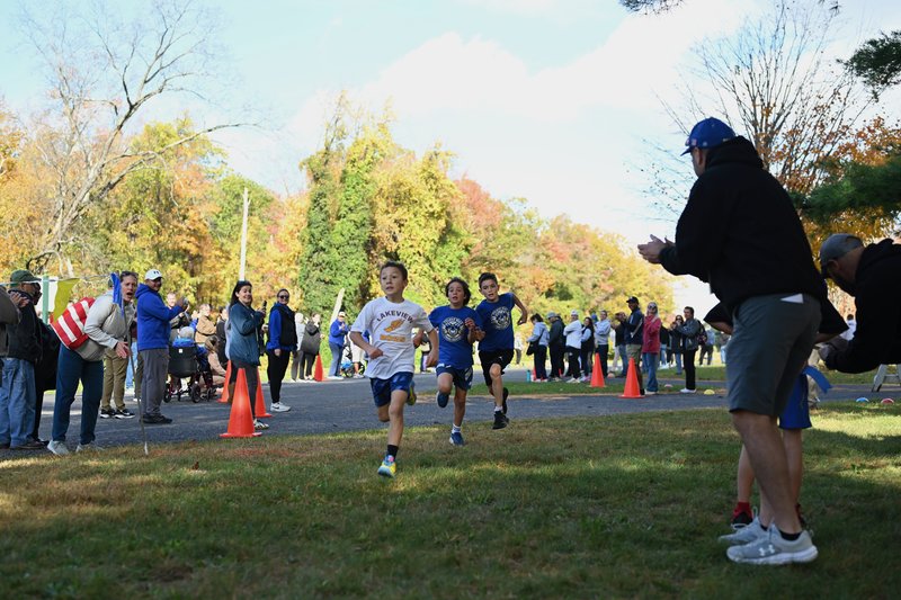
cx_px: 450
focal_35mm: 50
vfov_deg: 27.0
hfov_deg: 39.6
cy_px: 300
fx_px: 1251
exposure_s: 1/800
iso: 250
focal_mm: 50
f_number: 3.2
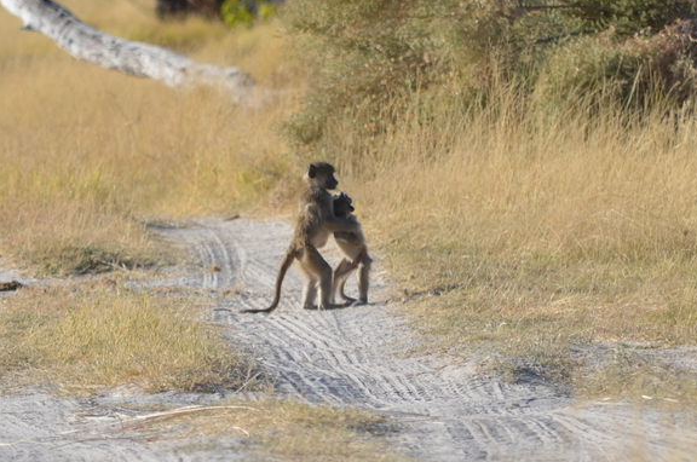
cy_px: 259
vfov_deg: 1.4
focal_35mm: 1000
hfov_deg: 2.1
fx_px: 19329
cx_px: 307
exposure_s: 1/640
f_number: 6.3
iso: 200
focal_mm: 300
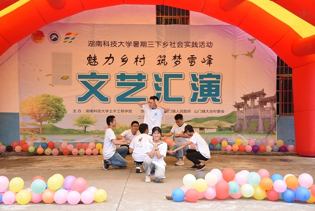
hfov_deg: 31.9
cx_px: 155
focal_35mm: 63
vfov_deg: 21.6
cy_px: 106
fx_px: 551
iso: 250
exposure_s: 1/200
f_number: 9
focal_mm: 62
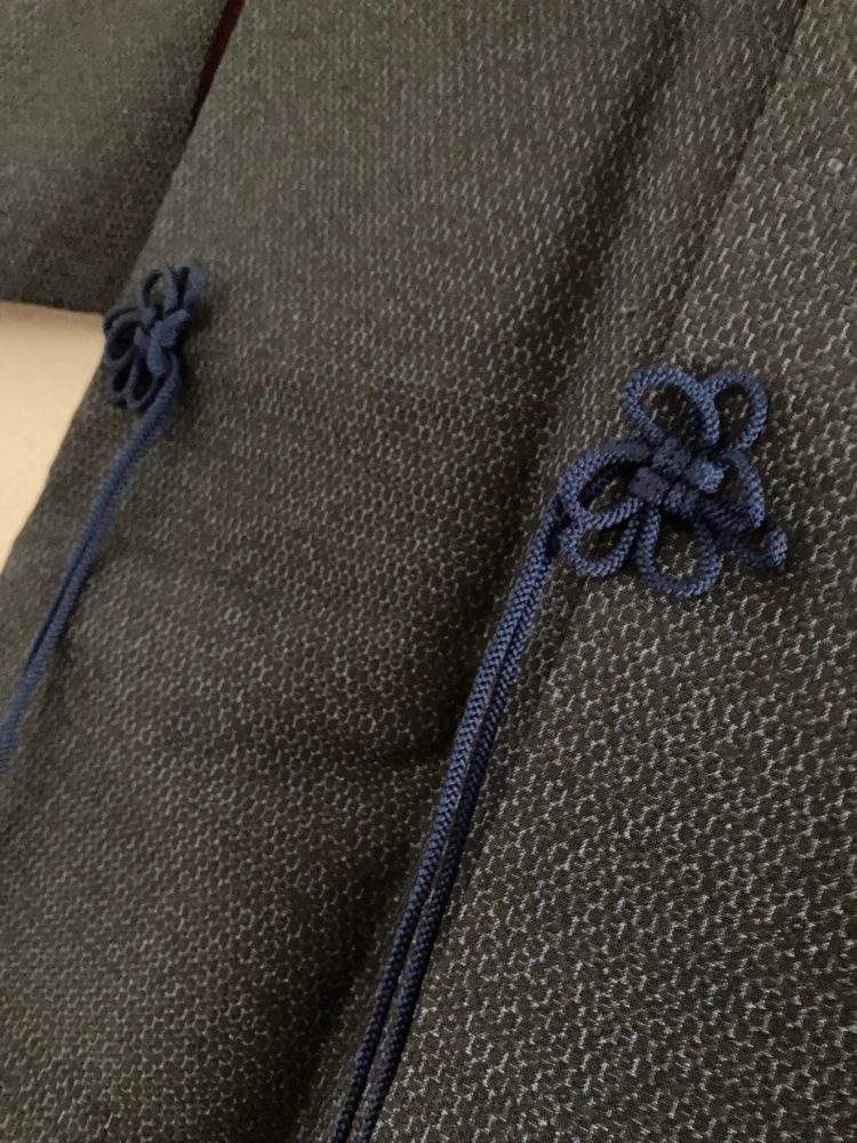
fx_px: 924
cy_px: 572
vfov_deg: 63.4
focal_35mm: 28
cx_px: 428
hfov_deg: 49.7
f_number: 1.8
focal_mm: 3.99
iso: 1000
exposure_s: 1/4
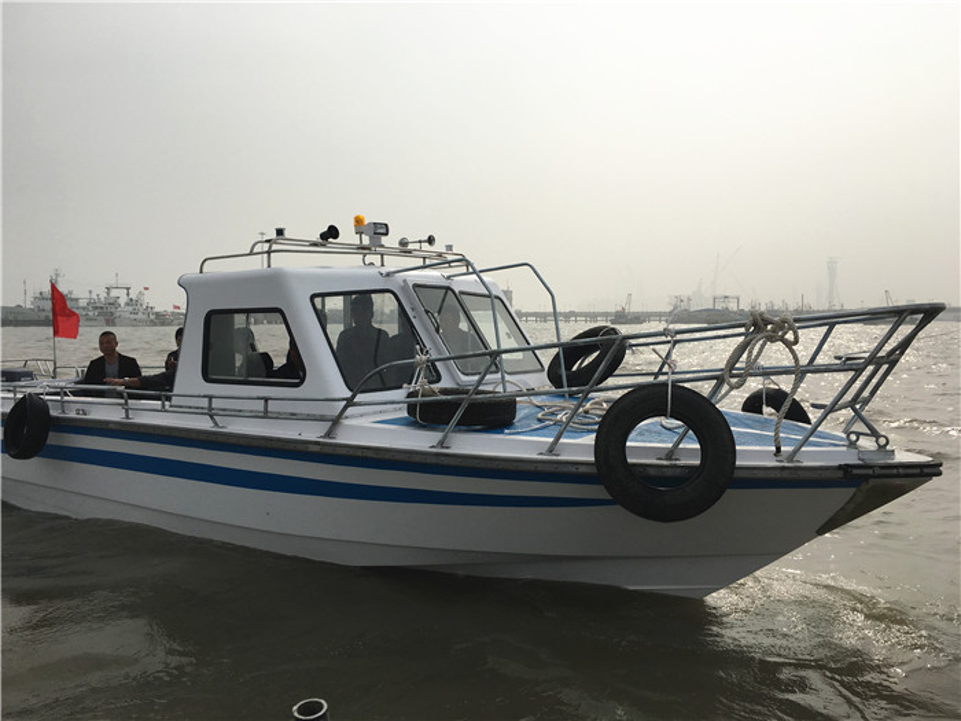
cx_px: 480
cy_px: 360
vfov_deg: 48.2
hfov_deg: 61.7
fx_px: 805
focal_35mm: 29
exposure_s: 1/3497
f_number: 2.2
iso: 25
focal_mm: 4.15
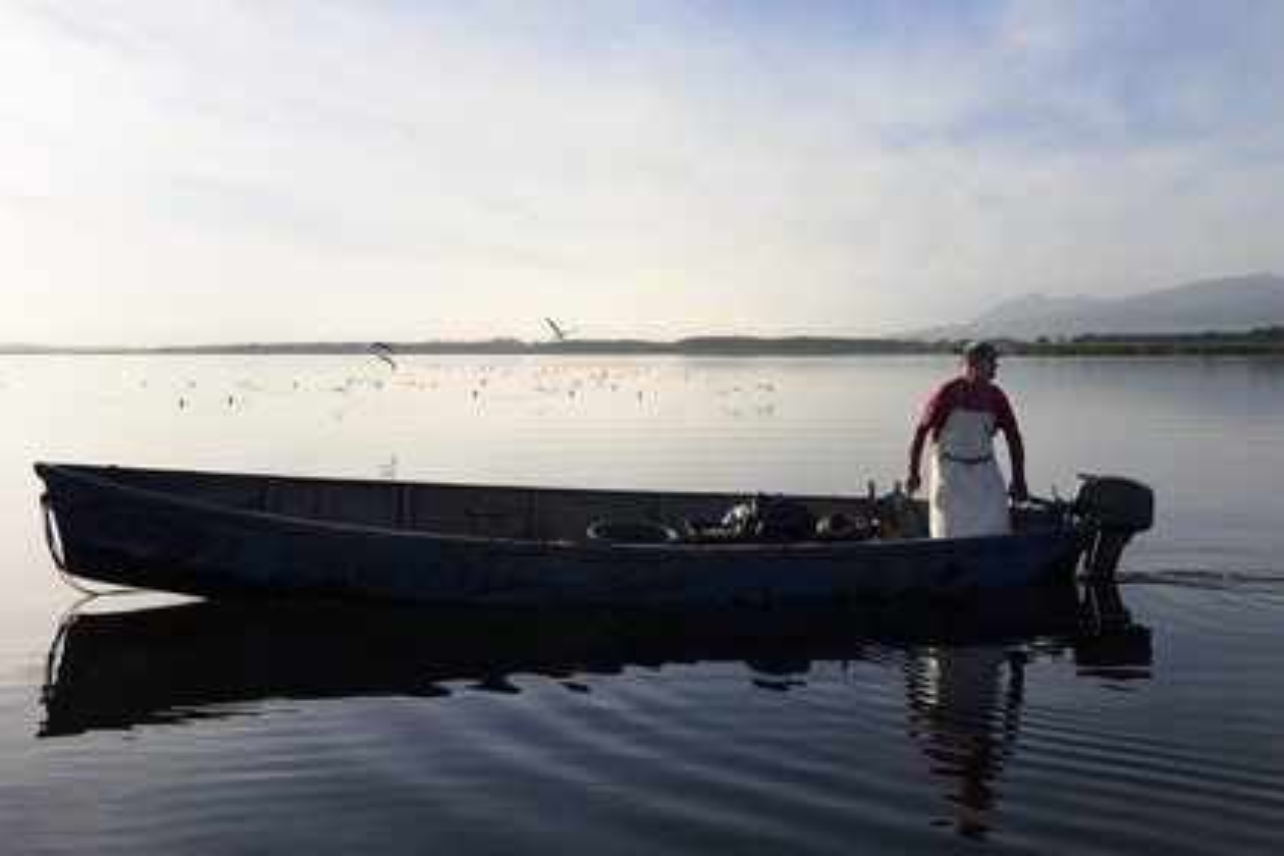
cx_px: 642
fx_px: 1355
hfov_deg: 50.7
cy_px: 428
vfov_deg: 35.1
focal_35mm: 38
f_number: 13
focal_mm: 38
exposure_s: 1/320
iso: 200
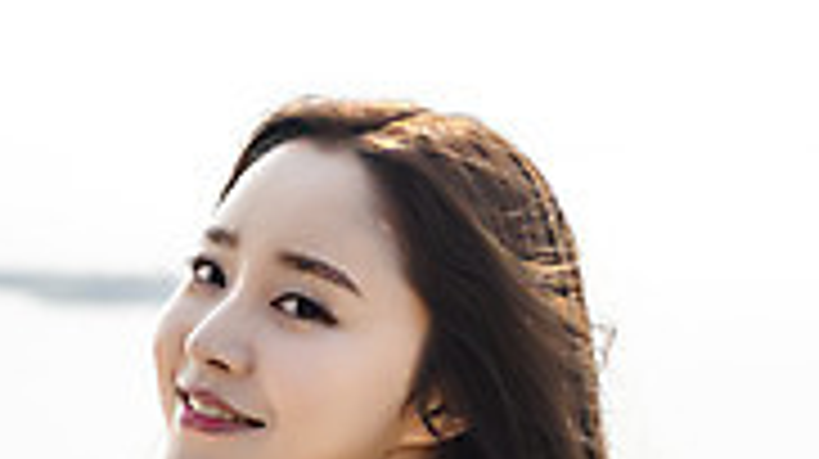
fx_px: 3602
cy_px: 441
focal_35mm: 166
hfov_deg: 12.5
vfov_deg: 7.3
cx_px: -259
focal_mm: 48
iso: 100
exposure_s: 1/2000
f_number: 2.8
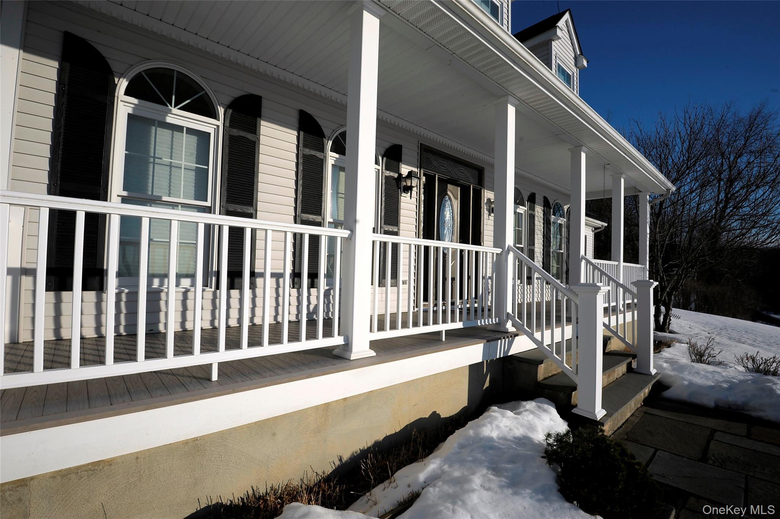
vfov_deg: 73.7
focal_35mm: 16
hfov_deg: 96.8
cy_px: 260
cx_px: 390
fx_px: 346
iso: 200
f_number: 13
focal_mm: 16
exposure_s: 1/640
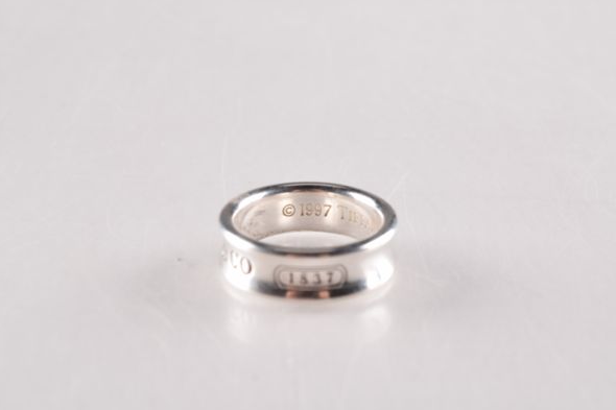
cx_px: 315
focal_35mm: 90
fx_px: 1532
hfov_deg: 22.7
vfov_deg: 15.3
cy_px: 204
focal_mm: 55
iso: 100
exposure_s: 1/125
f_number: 14
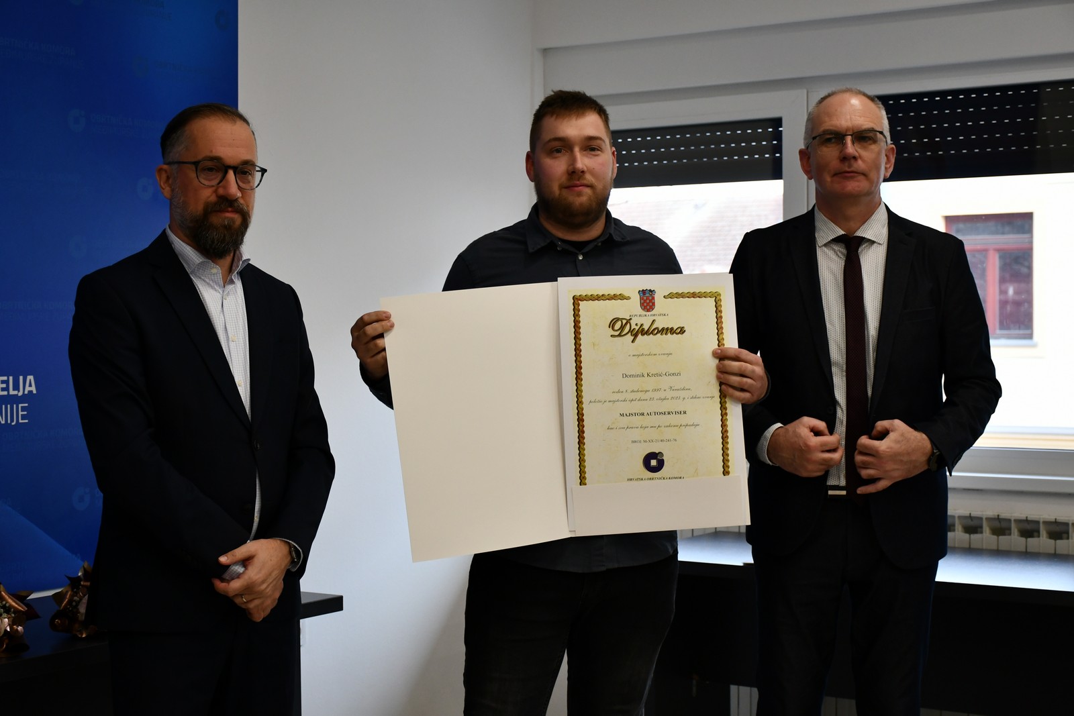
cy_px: 358
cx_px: 537
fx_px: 1790
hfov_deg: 33.4
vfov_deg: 22.6
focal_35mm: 60
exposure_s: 1/250
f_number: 4.5
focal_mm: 40
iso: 800
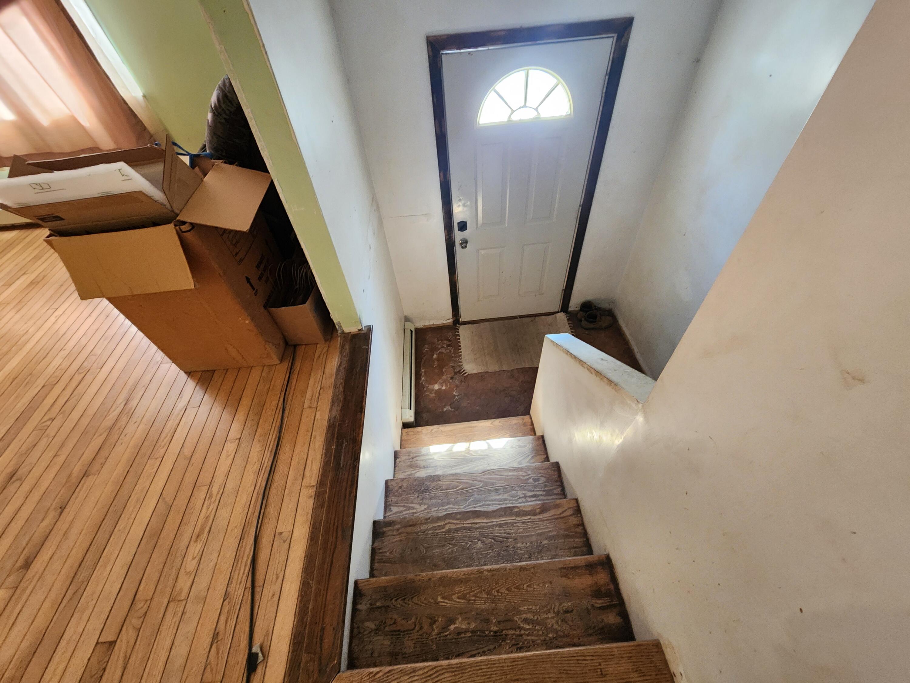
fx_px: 342
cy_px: 342
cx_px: 455
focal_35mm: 13
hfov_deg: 106.2
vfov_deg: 89.9
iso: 400
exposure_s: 1/40
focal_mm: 2.2
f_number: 2.2
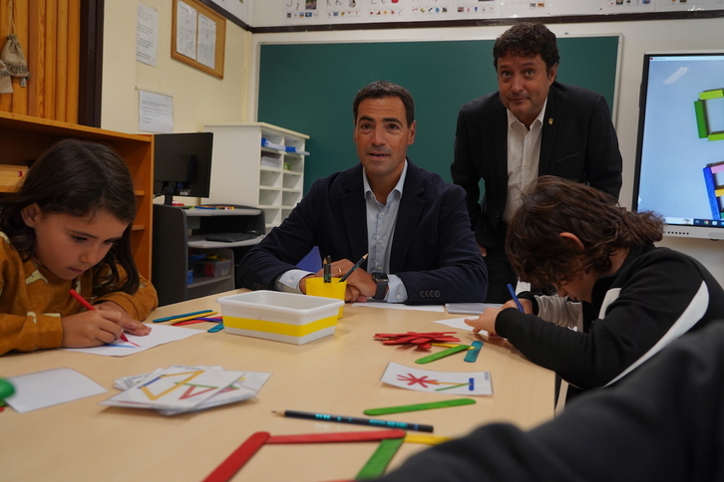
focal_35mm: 29
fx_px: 583
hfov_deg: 63.7
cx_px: 362
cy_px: 241
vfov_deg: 45.0
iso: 1600
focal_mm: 29
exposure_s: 1/200
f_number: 5
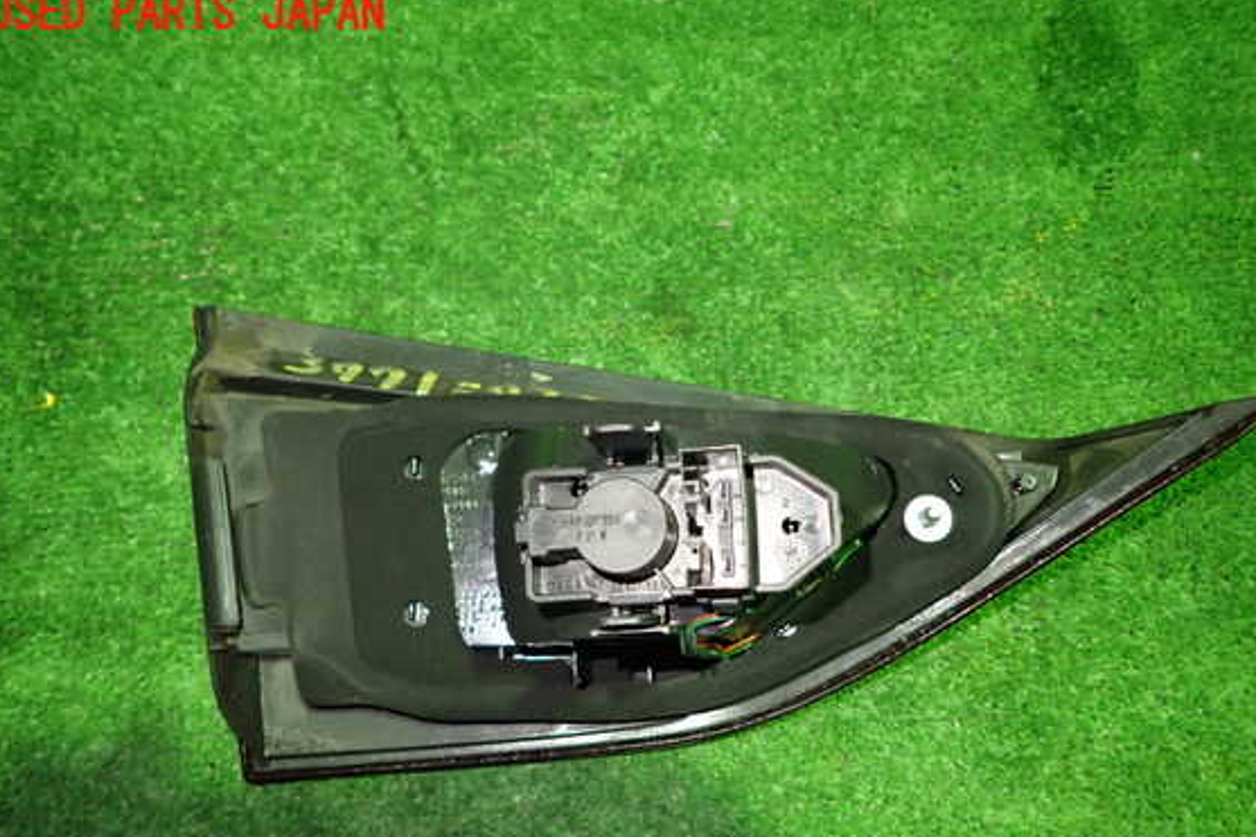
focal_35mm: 28
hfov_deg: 65.5
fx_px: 977
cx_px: 652
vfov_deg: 46.2
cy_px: 494
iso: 500
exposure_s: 1/30
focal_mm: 4.5
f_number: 2
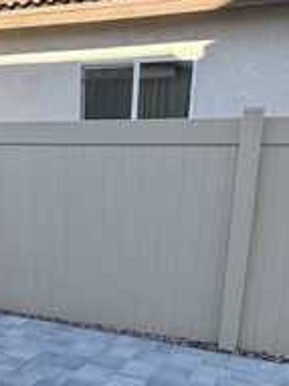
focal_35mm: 47
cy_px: 321
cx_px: 69
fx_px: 524
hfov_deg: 30.3
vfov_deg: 38.6
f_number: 2.2
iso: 64
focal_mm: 2.22
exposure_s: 1/448
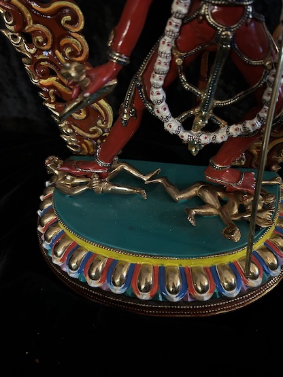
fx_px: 327
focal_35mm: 30
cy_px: 175
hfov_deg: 46.6
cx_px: 162
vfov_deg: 59.9
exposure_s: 1/25
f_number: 1.5
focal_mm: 5.7
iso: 1000
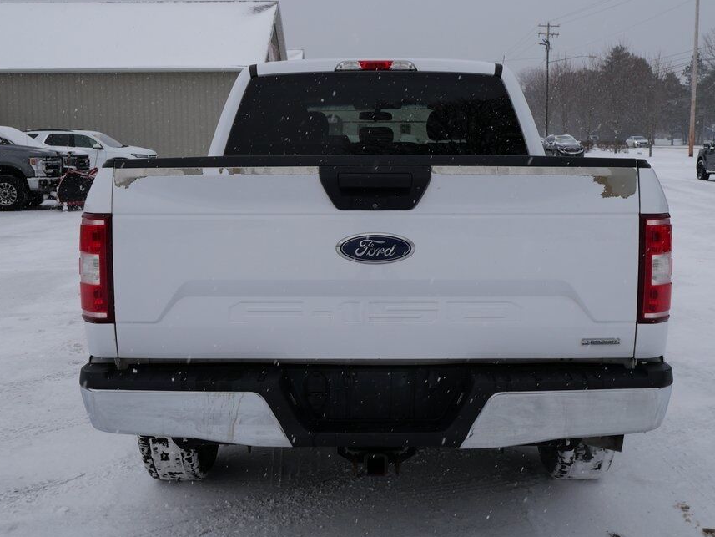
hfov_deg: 43.8
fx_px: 888
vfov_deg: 33.6
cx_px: 375
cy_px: 259
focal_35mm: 43
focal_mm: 18
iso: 200
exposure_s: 1/250
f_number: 7.1
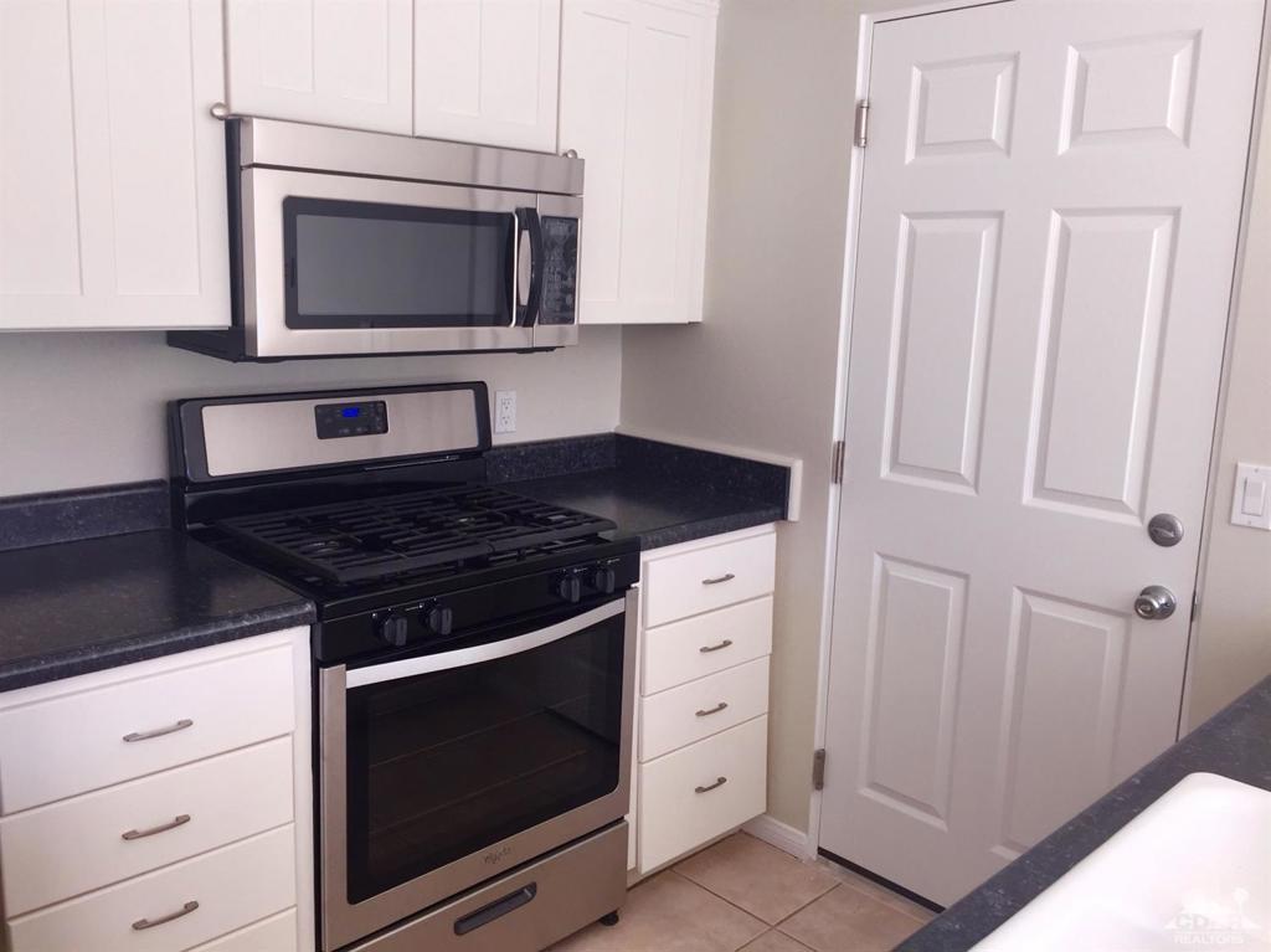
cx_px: 636
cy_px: 476
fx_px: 1064
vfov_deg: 48.2
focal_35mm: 29
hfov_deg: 61.7
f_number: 2.2
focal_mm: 4.15
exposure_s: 1/120
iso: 32
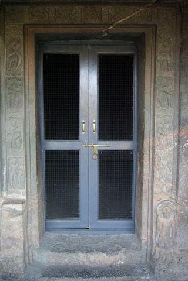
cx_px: 94
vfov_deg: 53.1
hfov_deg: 36.9
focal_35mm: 36
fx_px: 282
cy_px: 140
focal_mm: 24
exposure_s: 1/15
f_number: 4
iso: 800
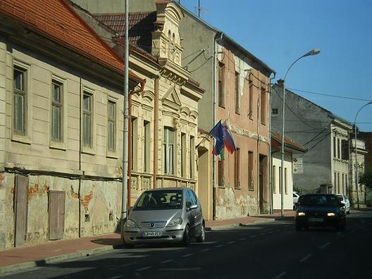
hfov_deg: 19.8
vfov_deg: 14.9
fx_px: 1064
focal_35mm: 99
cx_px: 186
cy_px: 140
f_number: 7.8
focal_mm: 16.3
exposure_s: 1/160
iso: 64
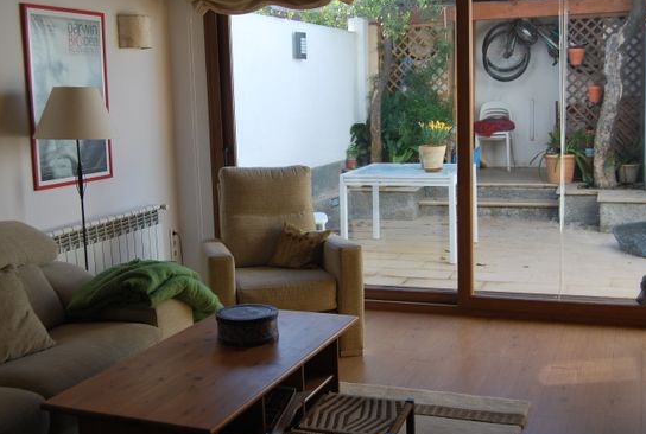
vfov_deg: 31.4
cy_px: 207
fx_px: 774
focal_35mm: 43
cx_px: 315
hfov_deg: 45.3
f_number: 5.6
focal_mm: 26
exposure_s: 1/125
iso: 125
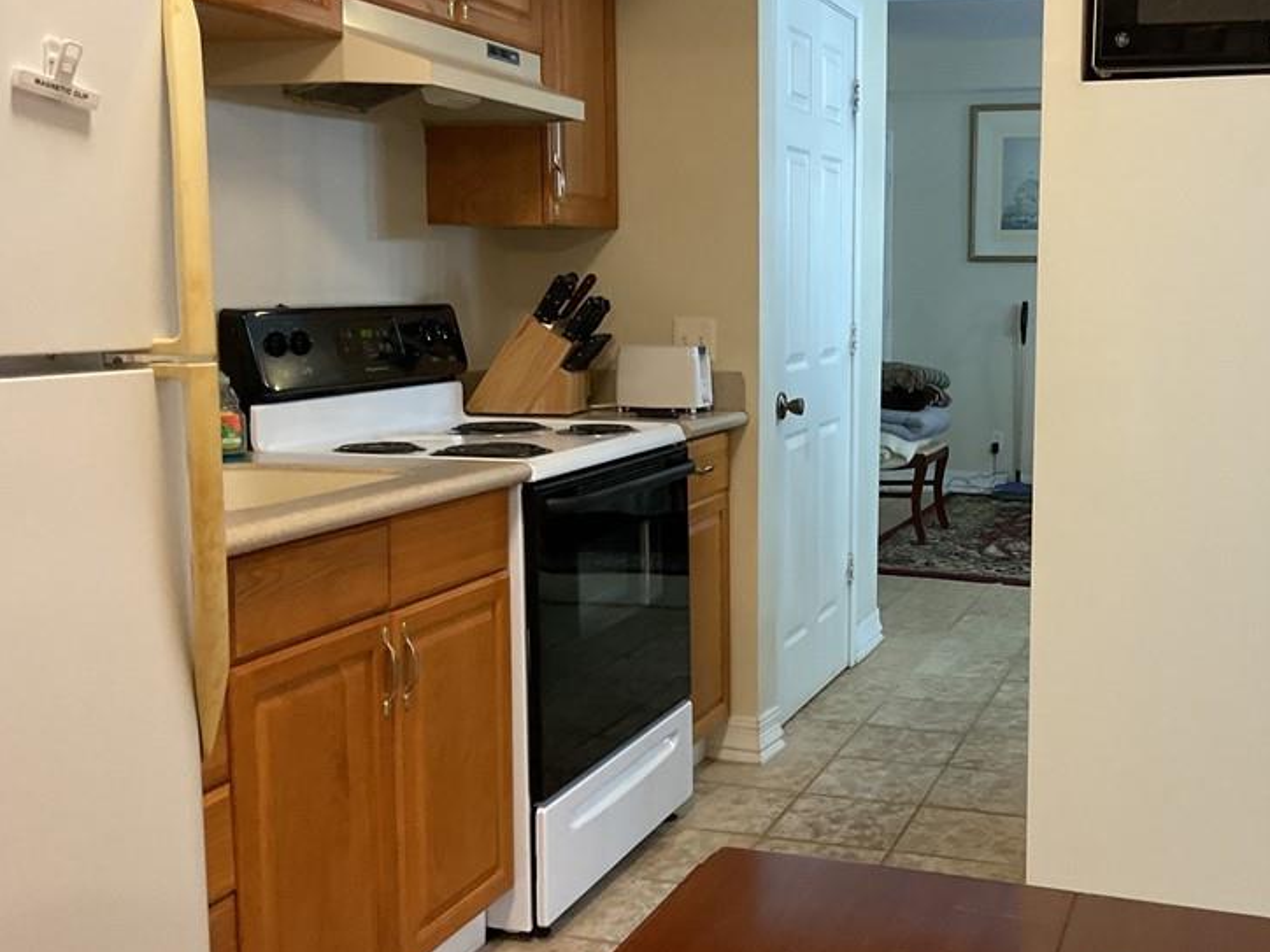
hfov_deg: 45.2
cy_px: 468
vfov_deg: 35.1
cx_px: 826
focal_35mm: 41
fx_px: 1504
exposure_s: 1/60
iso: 160
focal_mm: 3
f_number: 1.8
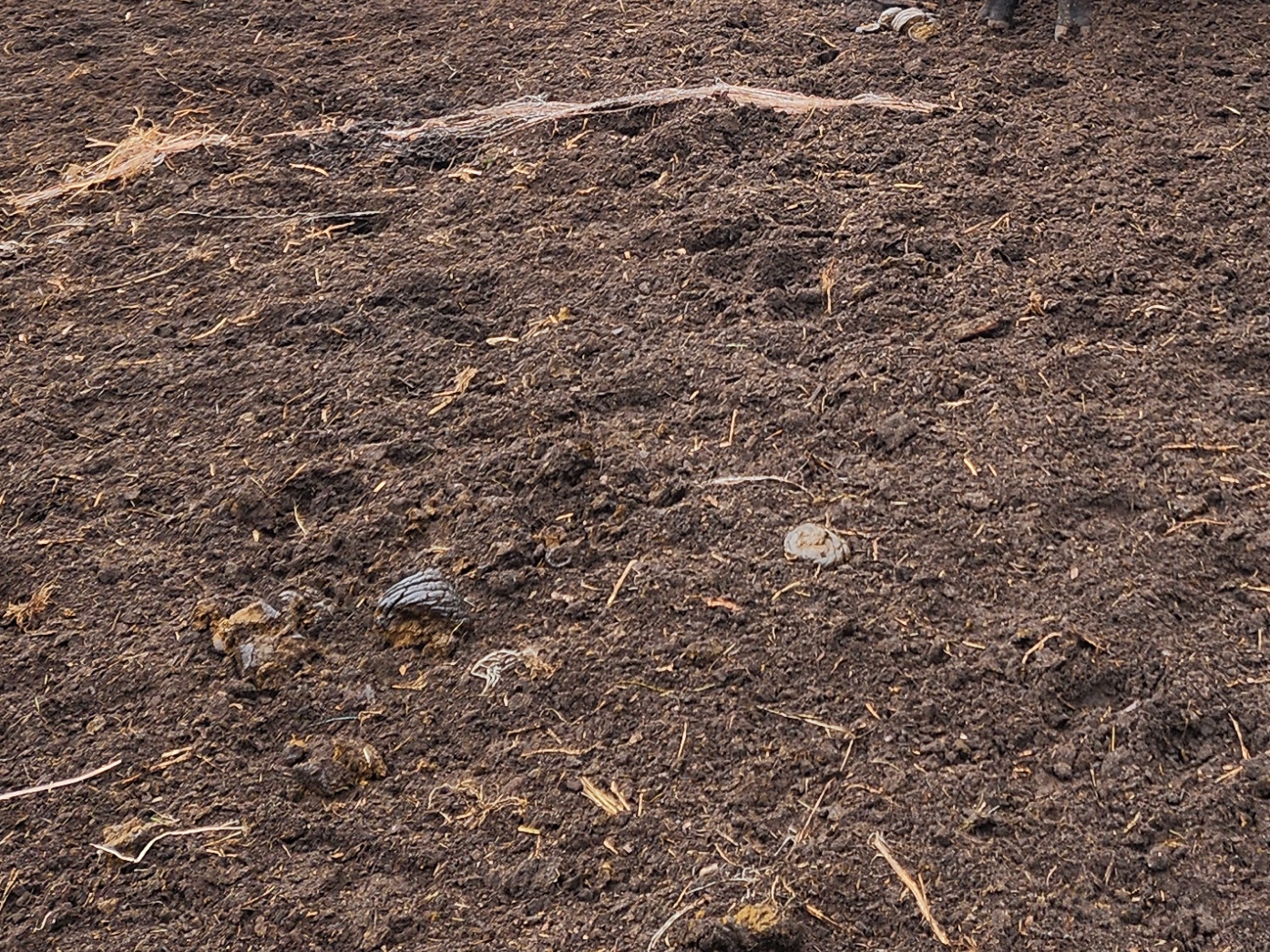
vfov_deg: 20.9
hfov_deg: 28.7
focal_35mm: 66
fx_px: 2421
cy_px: -156
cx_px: 1044
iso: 20
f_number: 1.8
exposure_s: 1/275
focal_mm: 5.4
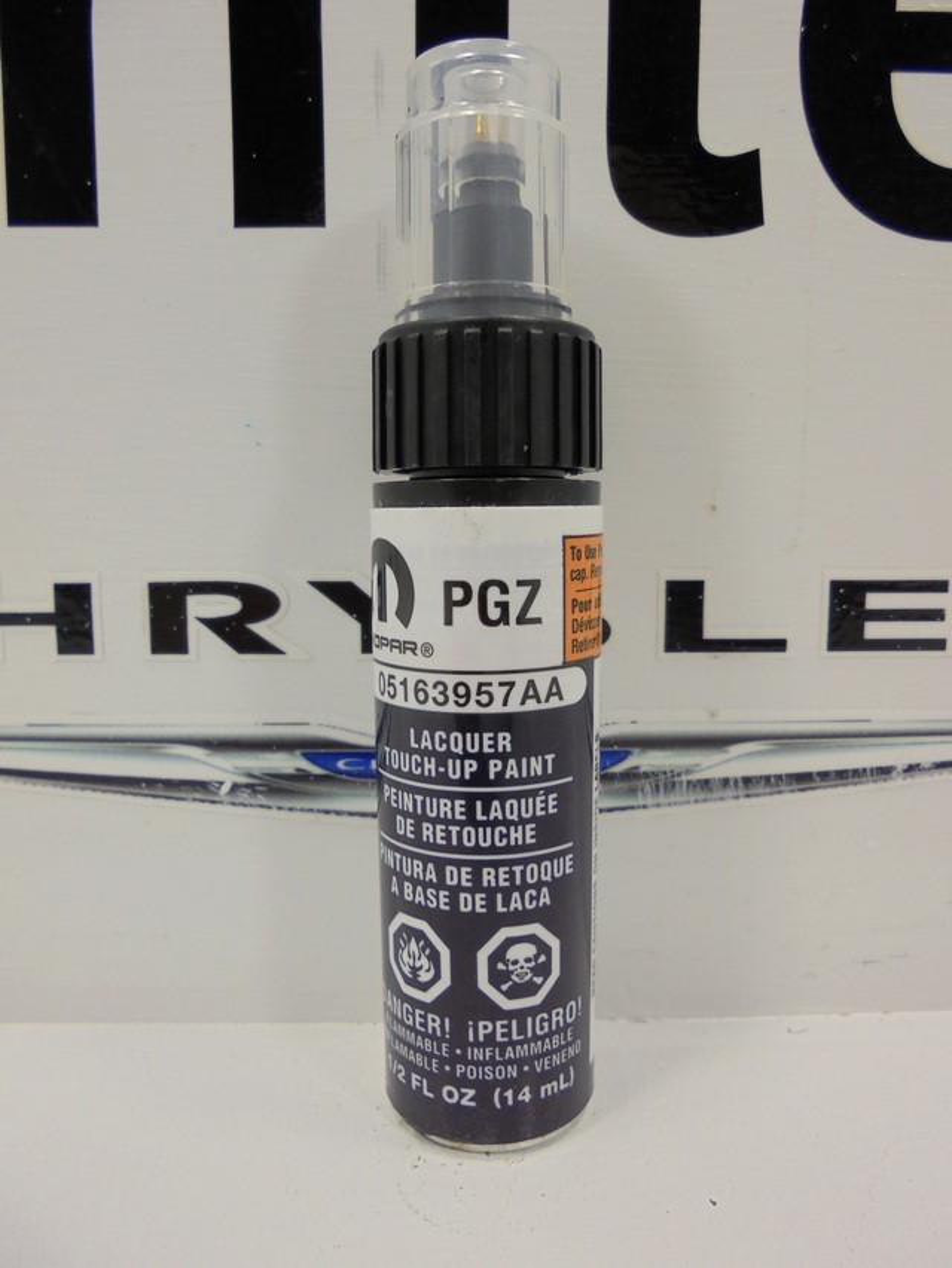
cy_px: 634
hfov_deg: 53.1
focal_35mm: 26
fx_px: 953
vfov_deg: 67.3
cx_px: 476
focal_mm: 4.6
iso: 100
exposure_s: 1/100
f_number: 3.5
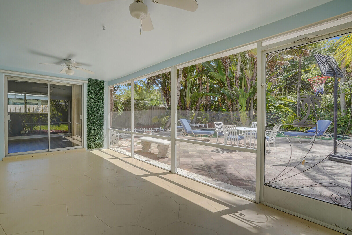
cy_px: 118
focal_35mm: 16
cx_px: 176
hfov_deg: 96.7
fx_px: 156
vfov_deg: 73.8
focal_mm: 16
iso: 800
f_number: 11
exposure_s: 1/320
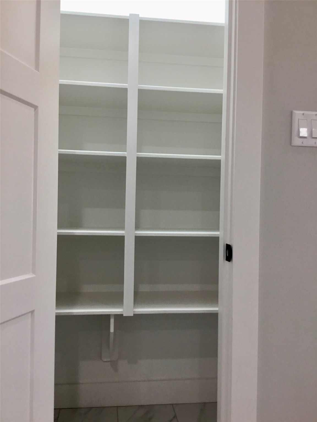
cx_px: 158
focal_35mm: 31
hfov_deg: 45.4
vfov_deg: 58.4
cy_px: 211
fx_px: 379
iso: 40
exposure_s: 1/30
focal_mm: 3.3
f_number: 2.4
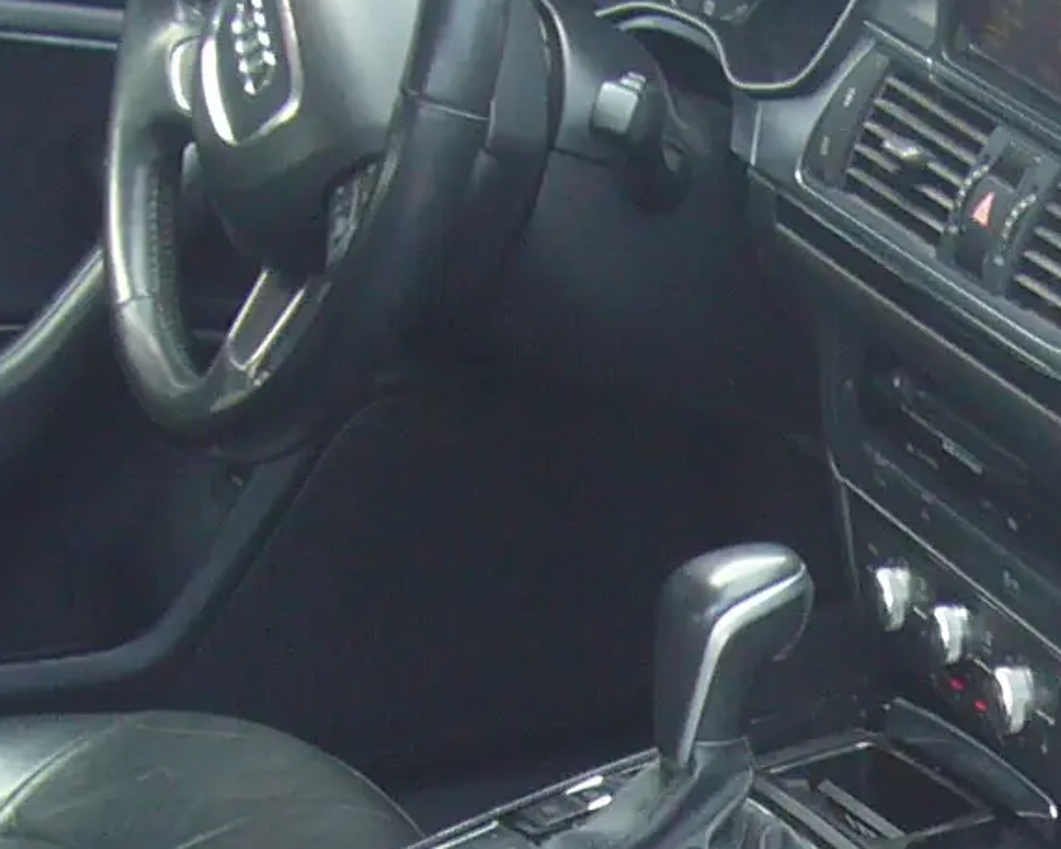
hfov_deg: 13.8
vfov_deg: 10.8
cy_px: 1443
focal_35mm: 135
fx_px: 4239
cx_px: 1361
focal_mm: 4.6
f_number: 2.8
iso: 80
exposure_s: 1/30
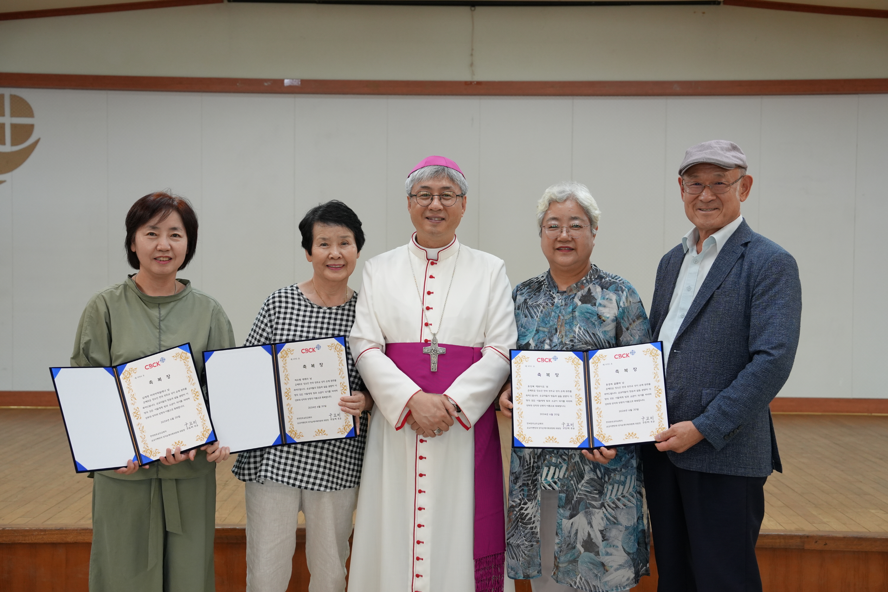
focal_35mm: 50
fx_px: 1233
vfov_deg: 27.0
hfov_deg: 39.6
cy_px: 296
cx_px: 444
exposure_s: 1/160
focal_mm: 50
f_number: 4
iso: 1250
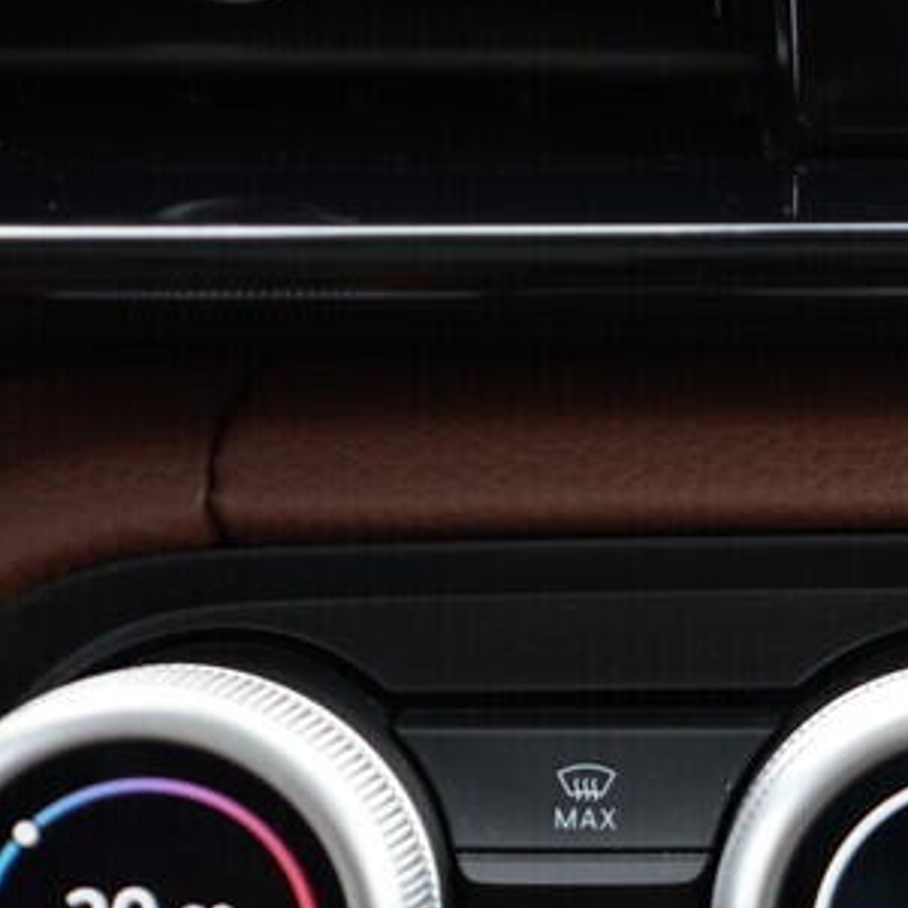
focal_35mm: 104
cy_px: 433
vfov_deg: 16.7
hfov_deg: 16.5
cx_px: 866
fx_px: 3086
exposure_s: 1/40
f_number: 2.8
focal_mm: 24
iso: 400
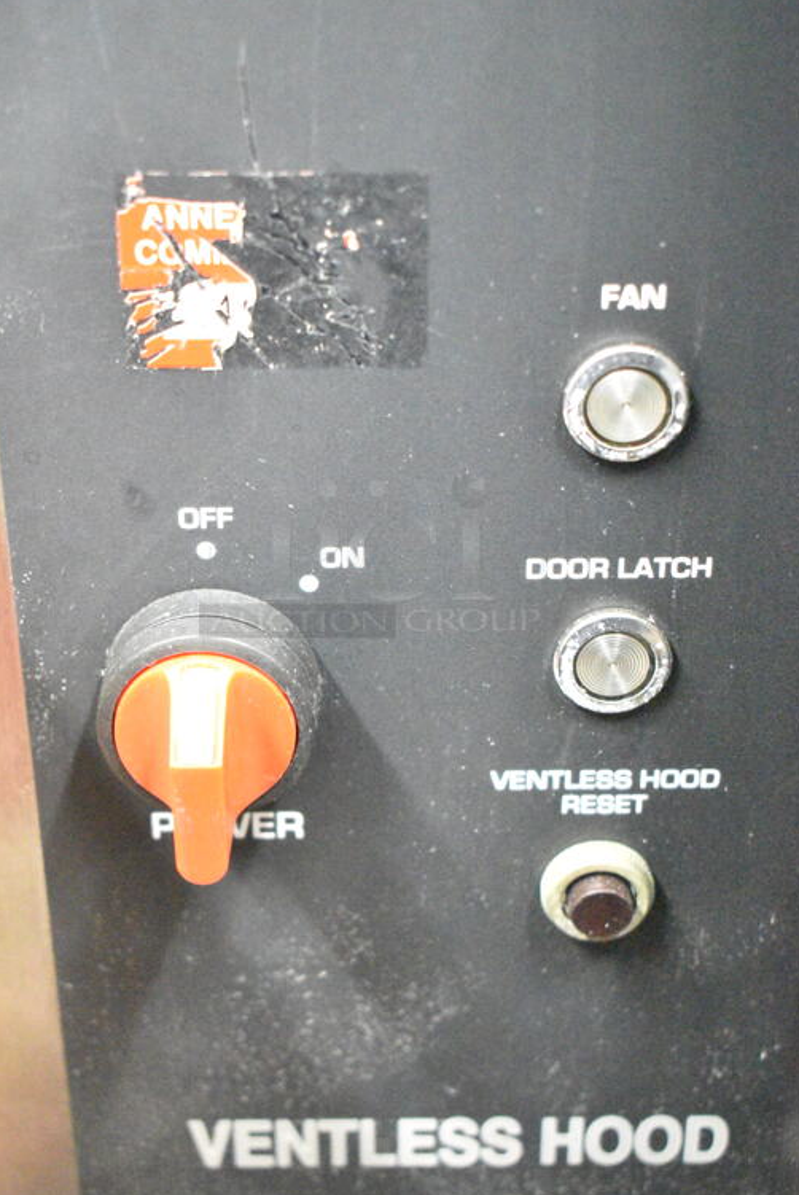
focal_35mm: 62
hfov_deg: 21.9
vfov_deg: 32.3
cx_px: 377
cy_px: 555
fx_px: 2060
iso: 20000
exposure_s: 1/50
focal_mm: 34
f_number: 4.5
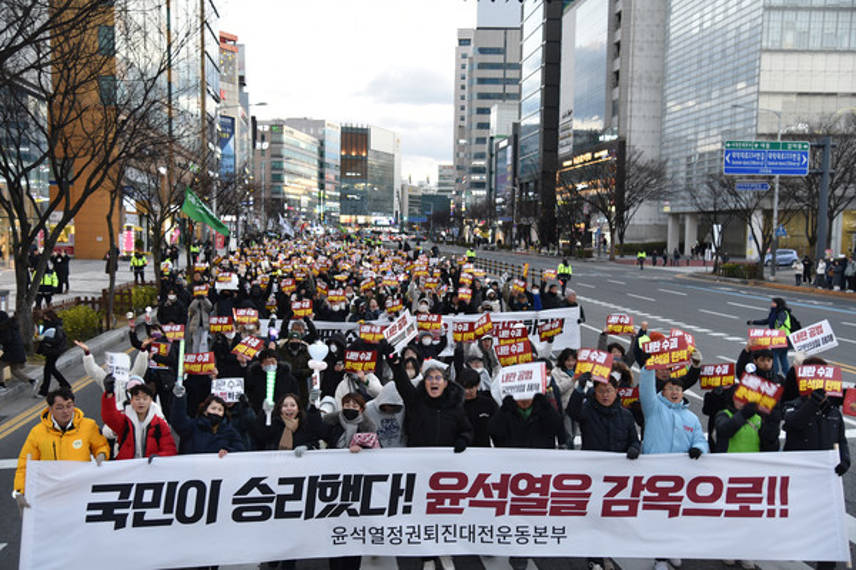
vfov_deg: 35.1
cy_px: 285
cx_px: 428
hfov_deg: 50.7
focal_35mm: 38
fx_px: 903
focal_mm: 38
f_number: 4
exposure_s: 1/60
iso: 560
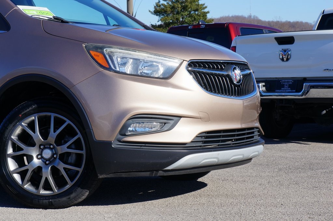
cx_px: 166
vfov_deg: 16.8
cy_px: 110
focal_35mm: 81
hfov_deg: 25.1
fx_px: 749
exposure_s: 1/125
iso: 100
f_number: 11
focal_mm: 54
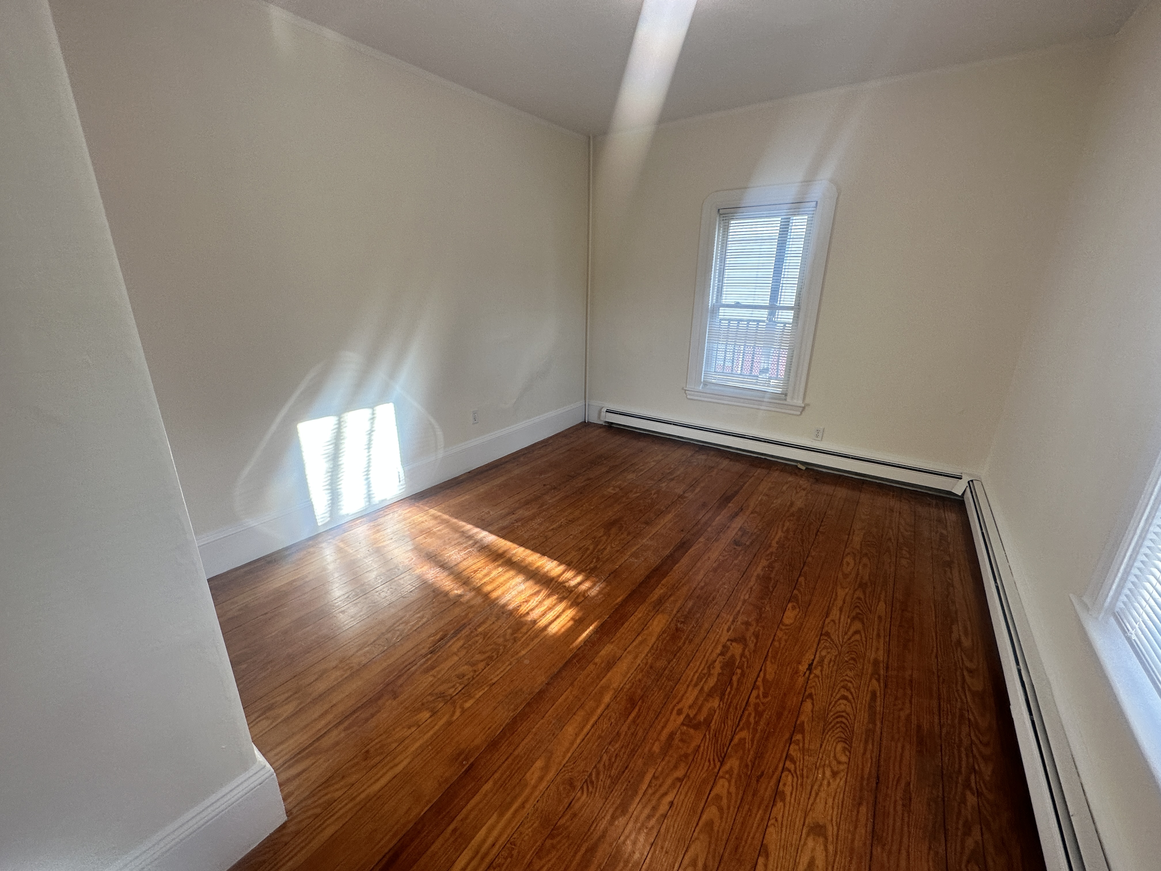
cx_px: 580
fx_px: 470
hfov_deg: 102.1
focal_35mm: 14
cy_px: 436
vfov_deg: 85.7
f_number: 2.2
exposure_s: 1/120
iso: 100
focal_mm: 2.22
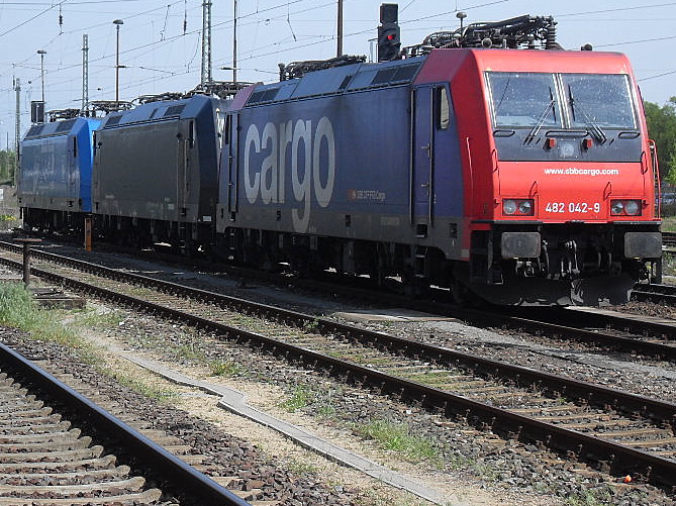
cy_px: 132
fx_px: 2362
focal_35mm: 121
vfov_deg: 12.2
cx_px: 307
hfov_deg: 16.3
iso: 80
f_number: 4.4
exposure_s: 1/500
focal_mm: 13.5
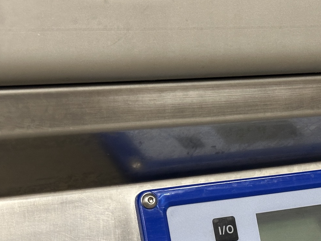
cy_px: 213
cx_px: 295
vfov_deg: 15.1
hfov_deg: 19.8
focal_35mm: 97
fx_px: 899
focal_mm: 6.86
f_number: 1.78
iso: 320
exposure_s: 1/33
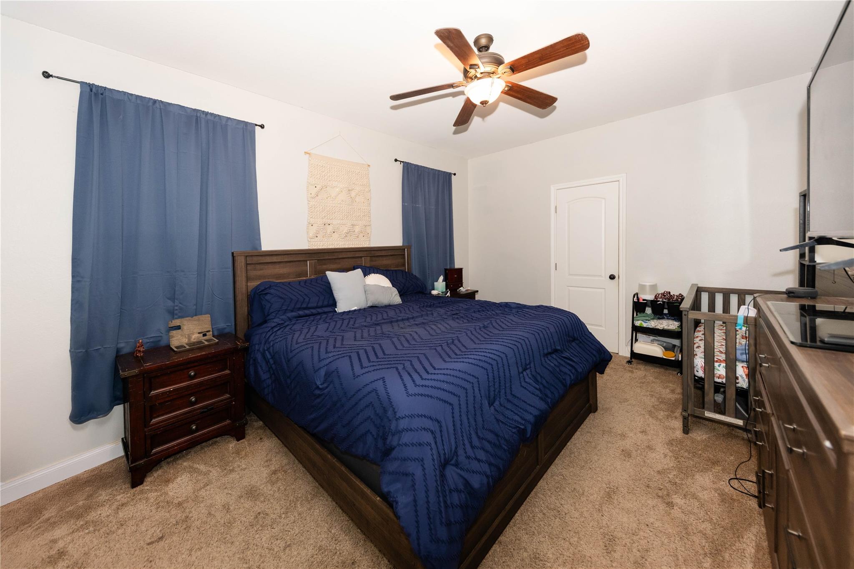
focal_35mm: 12
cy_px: 284
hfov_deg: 112.6
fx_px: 285
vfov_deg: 90.0
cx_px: 427
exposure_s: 1/160
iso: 640
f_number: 4
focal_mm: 12
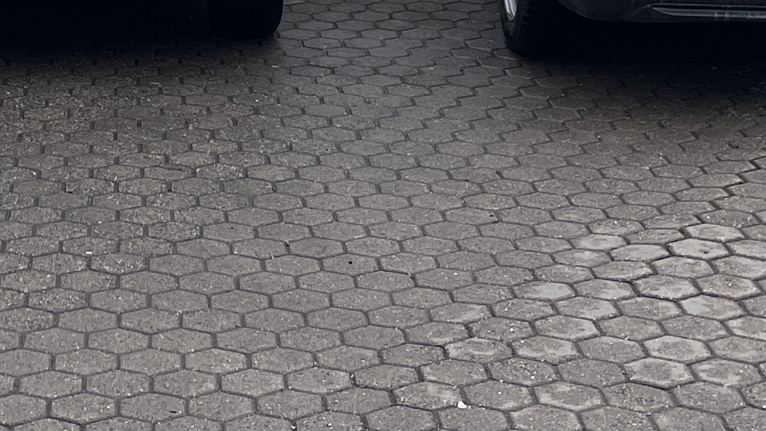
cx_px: 135
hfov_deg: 19.7
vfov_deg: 10.3
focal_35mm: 107
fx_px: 2173
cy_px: -473
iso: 32
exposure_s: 1/749
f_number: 1.6
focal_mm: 4.2
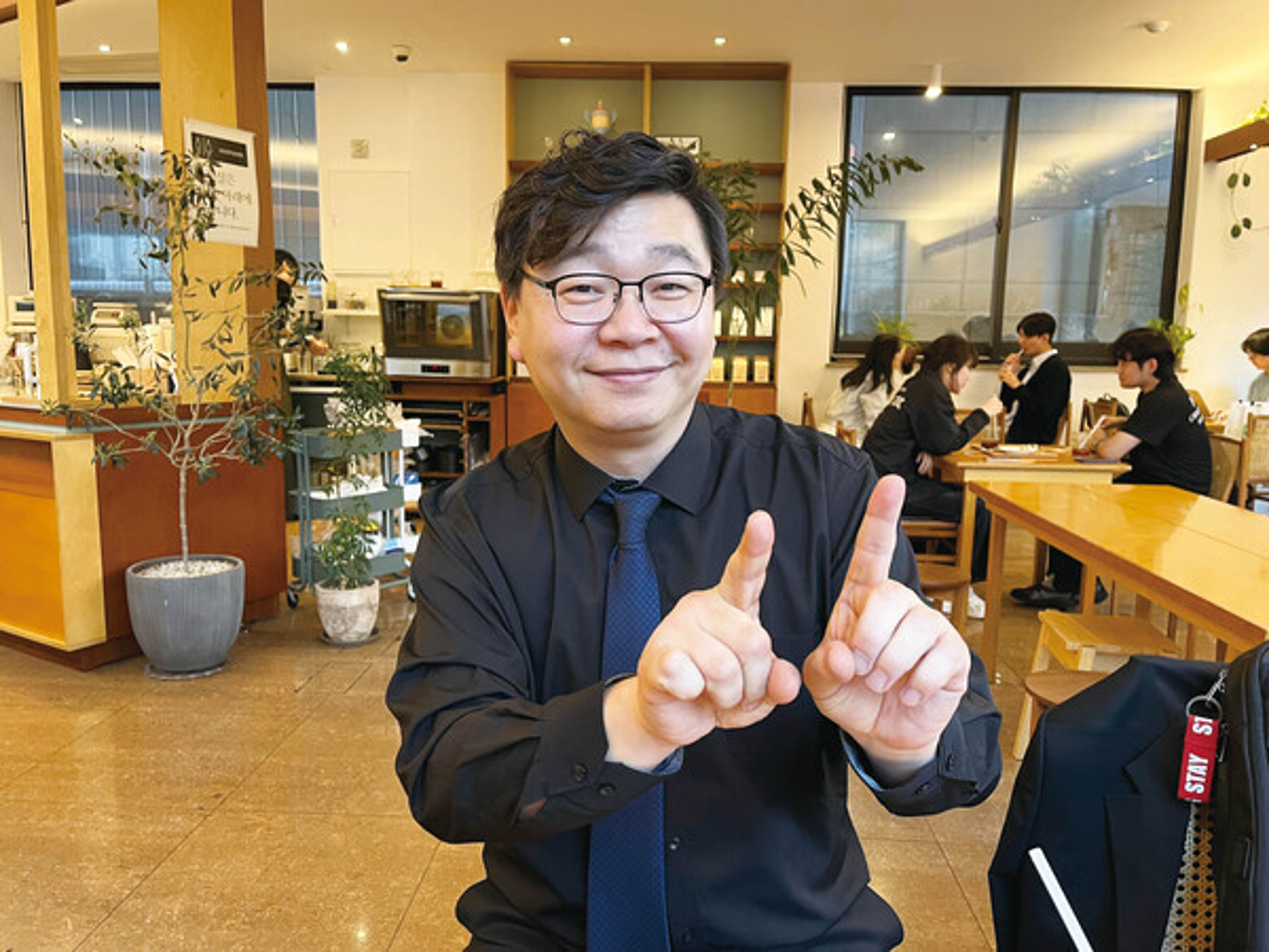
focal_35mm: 26
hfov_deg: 67.3
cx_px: 634
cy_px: 476
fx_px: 953
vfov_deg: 53.1
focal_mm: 5.1
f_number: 1.6
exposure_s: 1/60
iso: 320
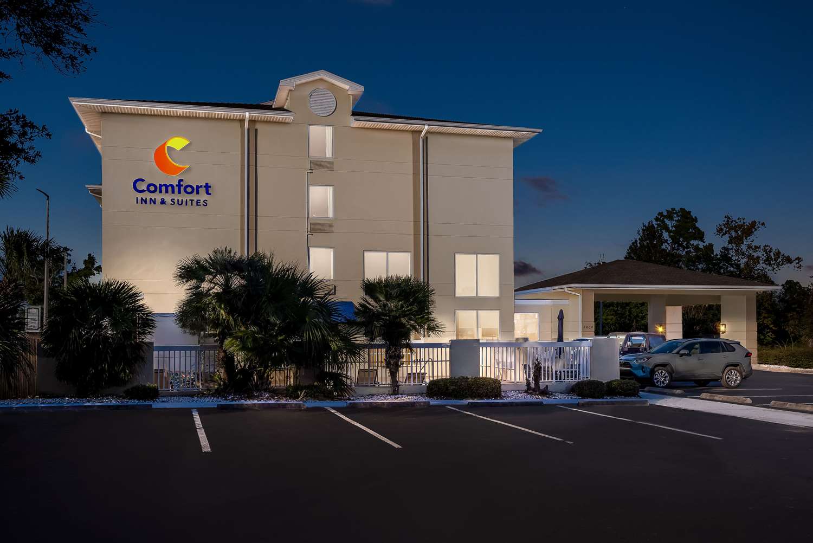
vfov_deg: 40.0
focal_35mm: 33
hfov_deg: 57.2
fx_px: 746
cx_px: 406
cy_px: 272
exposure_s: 1/1250
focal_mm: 33
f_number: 8
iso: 320
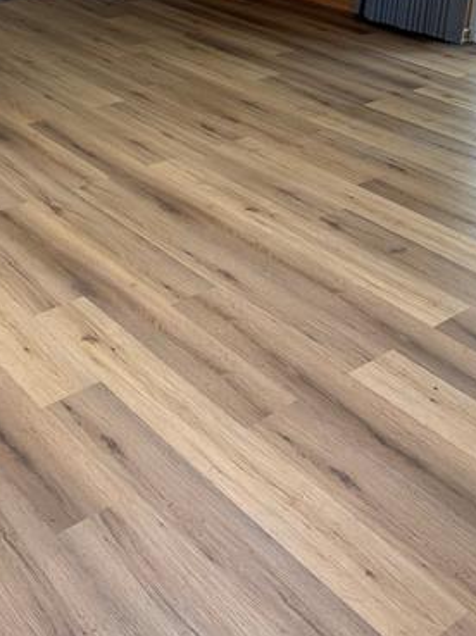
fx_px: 918
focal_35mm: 50
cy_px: 3
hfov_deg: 28.1
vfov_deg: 34.8
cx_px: 55
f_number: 1.78
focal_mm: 6.76
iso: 125
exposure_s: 1/60
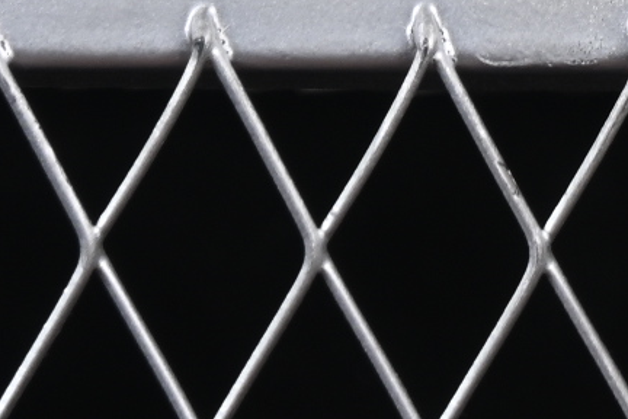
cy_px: -917
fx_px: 8425
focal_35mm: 483
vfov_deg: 2.8
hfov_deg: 4.2
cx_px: 1114
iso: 160
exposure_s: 1/60
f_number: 7.1
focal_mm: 50
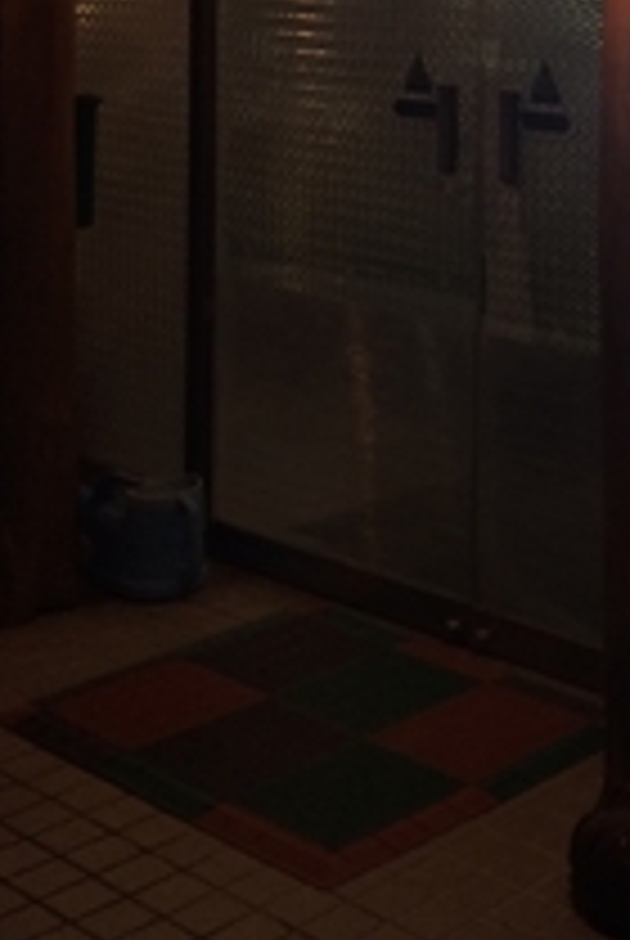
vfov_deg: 26.3
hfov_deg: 17.8
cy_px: -40
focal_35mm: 72
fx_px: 1884
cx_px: 812
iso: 64
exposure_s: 1/30
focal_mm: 4.15
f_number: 2.2
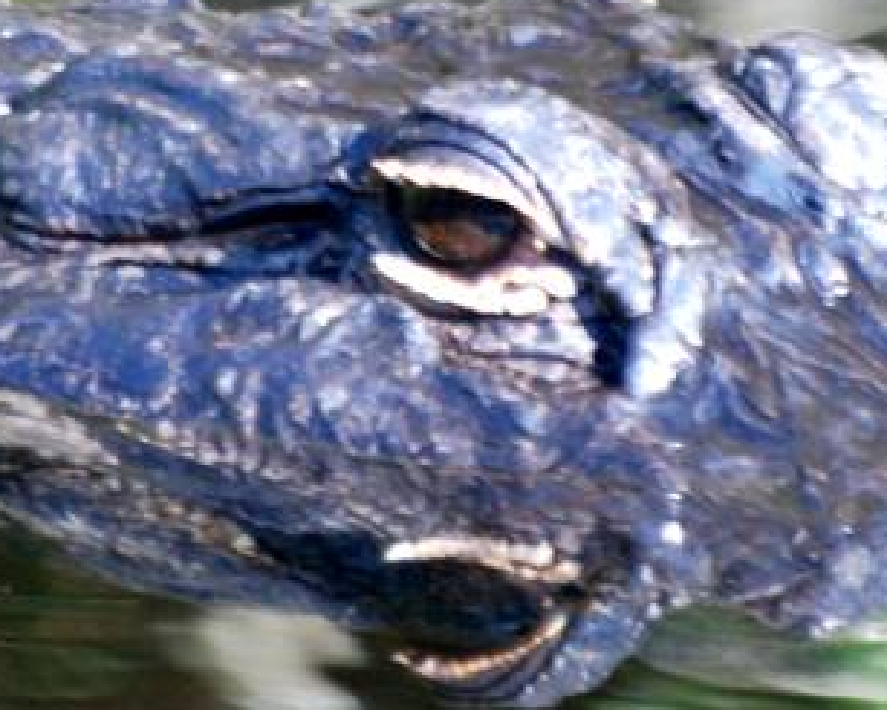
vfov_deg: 0.7
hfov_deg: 0.9
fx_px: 57843
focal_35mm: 2202
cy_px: 71
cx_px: 445
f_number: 5.6
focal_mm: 300
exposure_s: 1/160
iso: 400
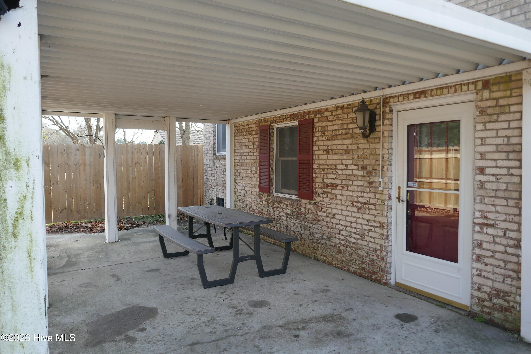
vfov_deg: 51.3
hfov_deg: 71.5
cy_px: 177
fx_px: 369
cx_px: 266
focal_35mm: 25
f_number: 2.8
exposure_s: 1/320
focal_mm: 9.1
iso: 125
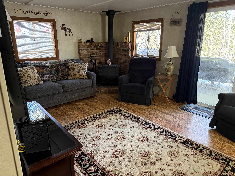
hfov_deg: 71.6
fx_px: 163
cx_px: 118
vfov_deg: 56.8
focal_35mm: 24
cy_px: 88
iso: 400
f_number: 1.78
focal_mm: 6.76
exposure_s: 1/60
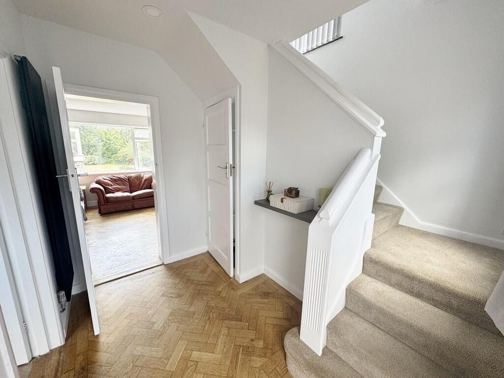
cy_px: 189
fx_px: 204
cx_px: 252
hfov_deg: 102.1
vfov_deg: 85.7
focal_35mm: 14
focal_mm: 2.22
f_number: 2.2
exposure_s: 1/99
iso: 125
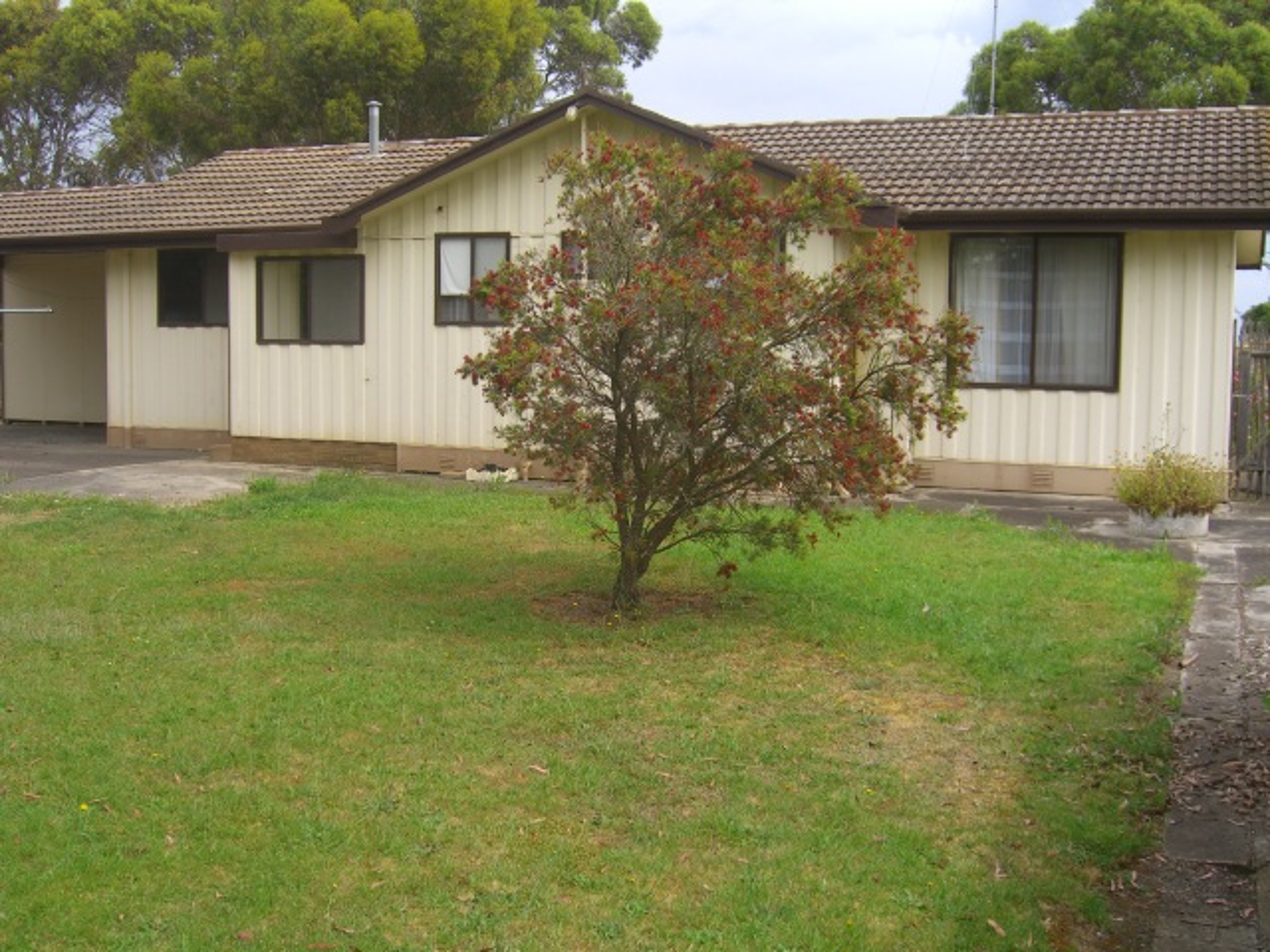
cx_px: 635
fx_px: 1394
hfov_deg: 49.0
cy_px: 476
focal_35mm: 38
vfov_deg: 37.7
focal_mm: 7.9
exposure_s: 1/400
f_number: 4
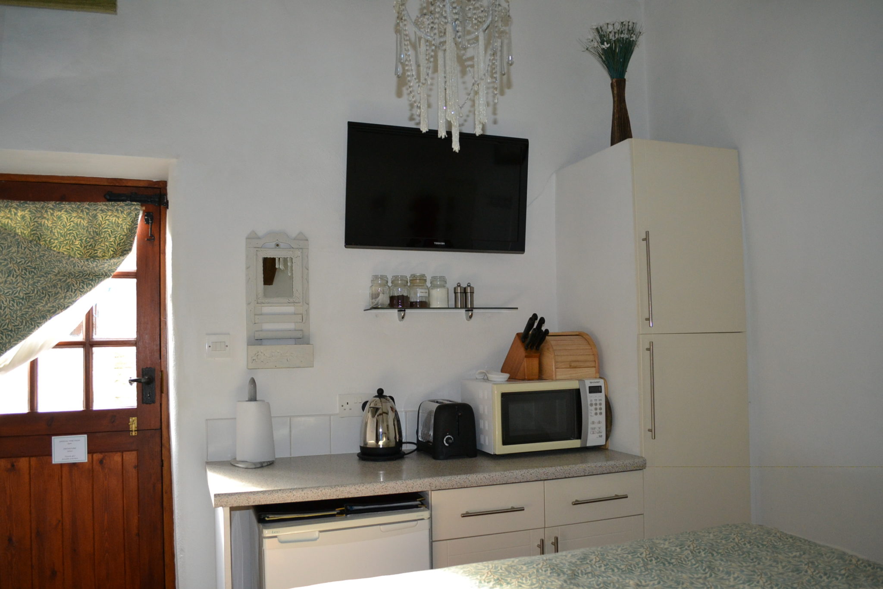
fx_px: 662
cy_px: 294
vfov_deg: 47.9
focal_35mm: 27
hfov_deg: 67.4
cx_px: 442
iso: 1100
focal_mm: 18
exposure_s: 1/60
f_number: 3.5
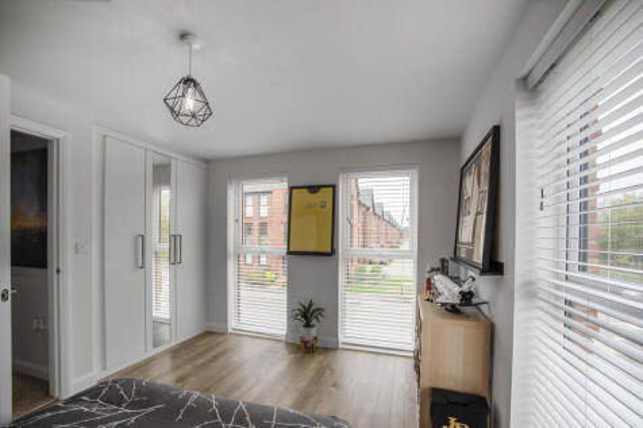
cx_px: 322
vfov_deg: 77.3
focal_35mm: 15
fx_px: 268
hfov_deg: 100.4
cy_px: 214
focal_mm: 15
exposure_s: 1/15
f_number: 16
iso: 100
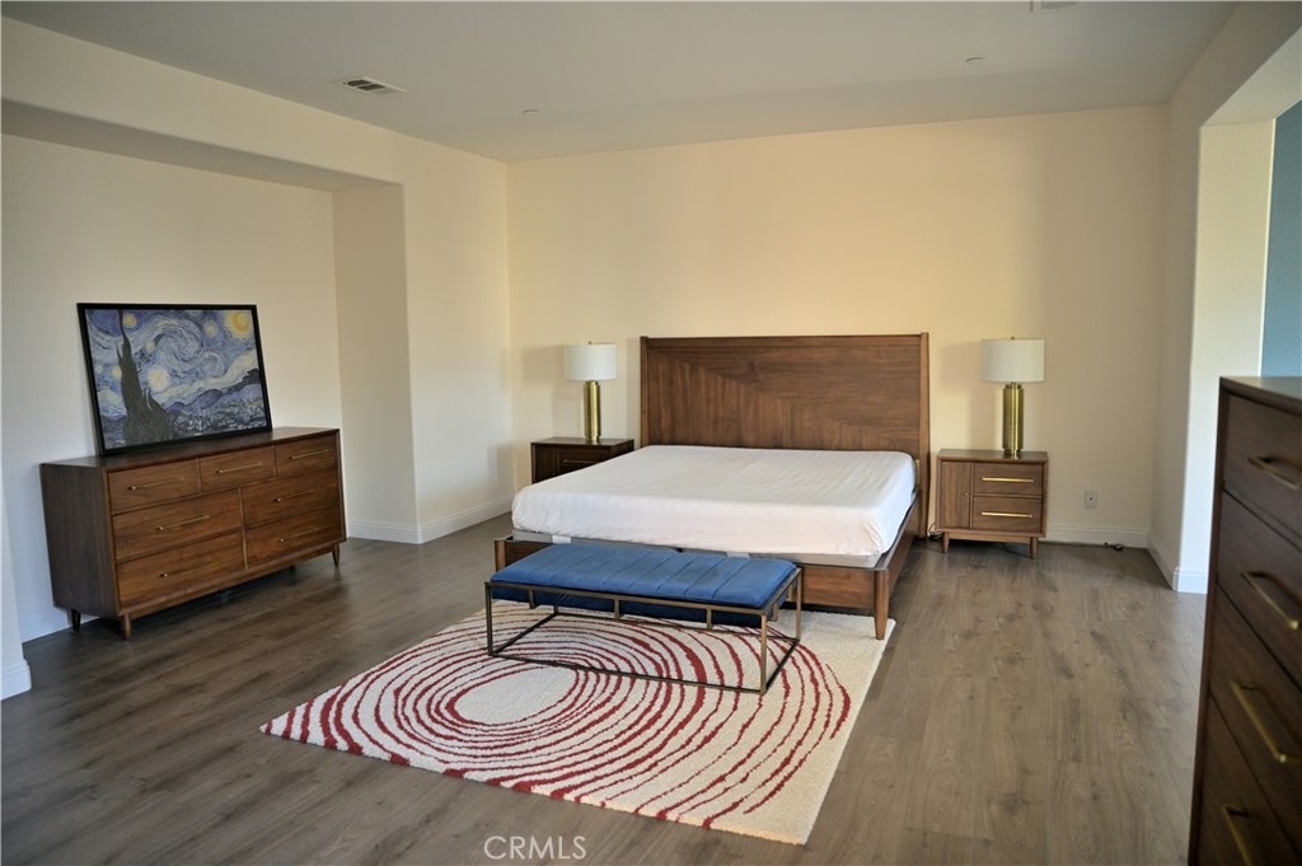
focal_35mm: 24
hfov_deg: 73.8
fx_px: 867
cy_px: 433
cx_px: 651
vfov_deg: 53.1
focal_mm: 24
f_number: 2.8
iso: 800
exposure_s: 1/50
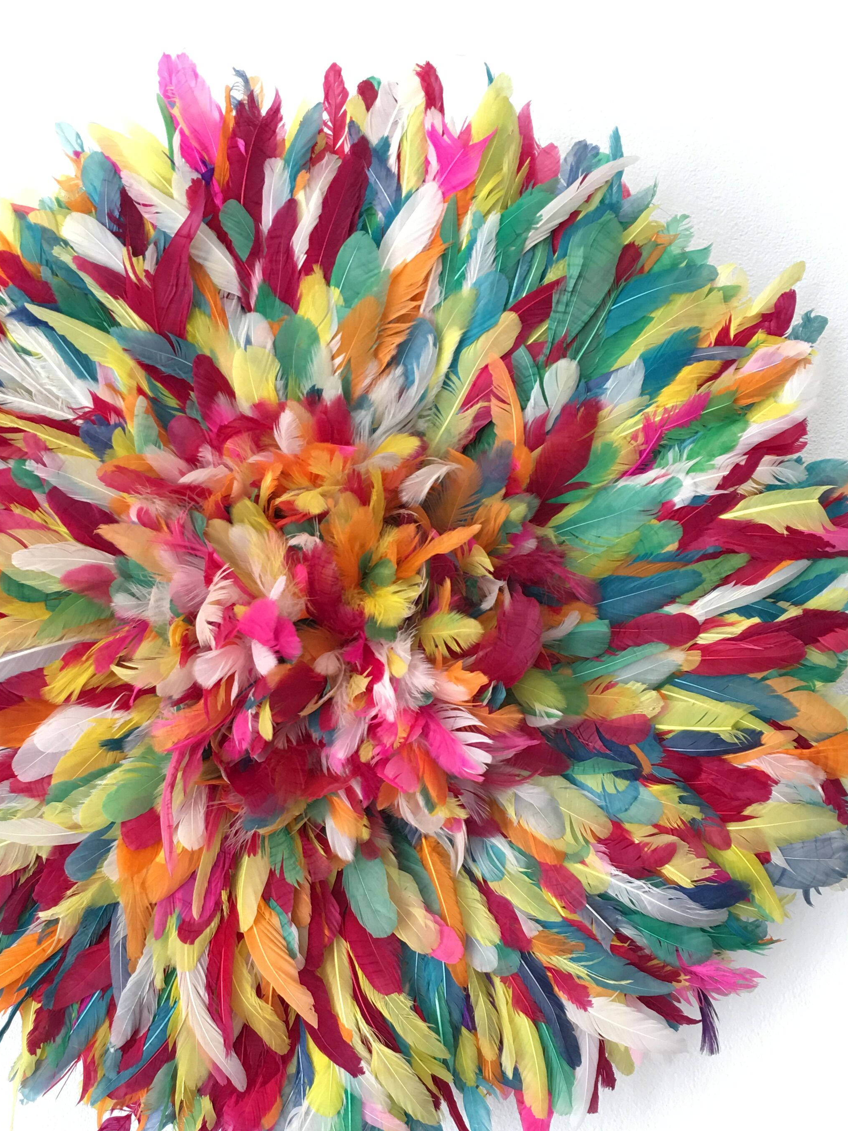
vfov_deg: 43.5
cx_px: 311
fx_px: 1405
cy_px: 702
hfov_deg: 33.4
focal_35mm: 43
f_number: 2.2
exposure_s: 1/17
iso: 40
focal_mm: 4.15
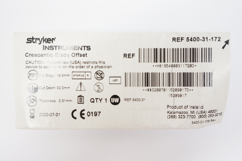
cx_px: 121
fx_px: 252
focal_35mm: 38
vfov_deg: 35.4
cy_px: 80
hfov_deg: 51.3
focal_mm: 25
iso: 400
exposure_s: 1/50
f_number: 5.6
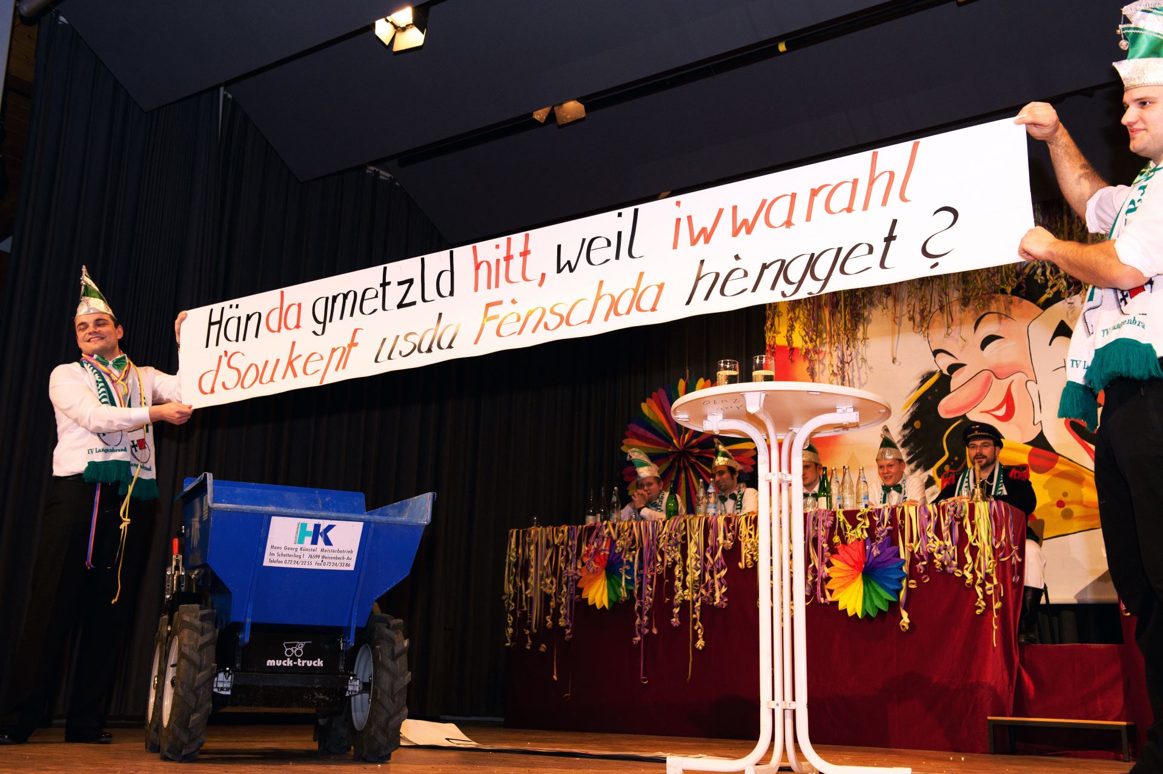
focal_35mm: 38
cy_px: 387
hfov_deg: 50.7
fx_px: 1227
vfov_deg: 35.0
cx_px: 582
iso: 1600
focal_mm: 38
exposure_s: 1/160
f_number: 5
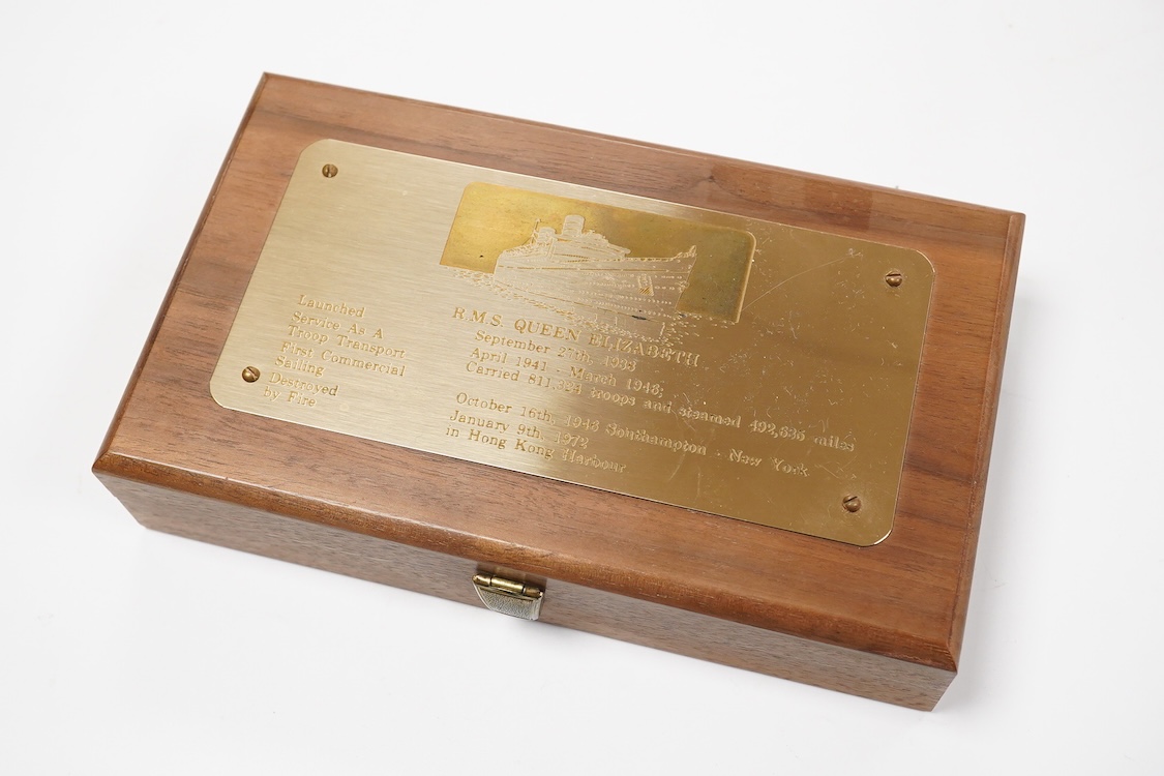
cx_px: 582
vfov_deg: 29.9
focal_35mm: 45
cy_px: 388
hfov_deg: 43.6
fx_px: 1455
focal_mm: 30
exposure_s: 1/160
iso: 2500
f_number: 10
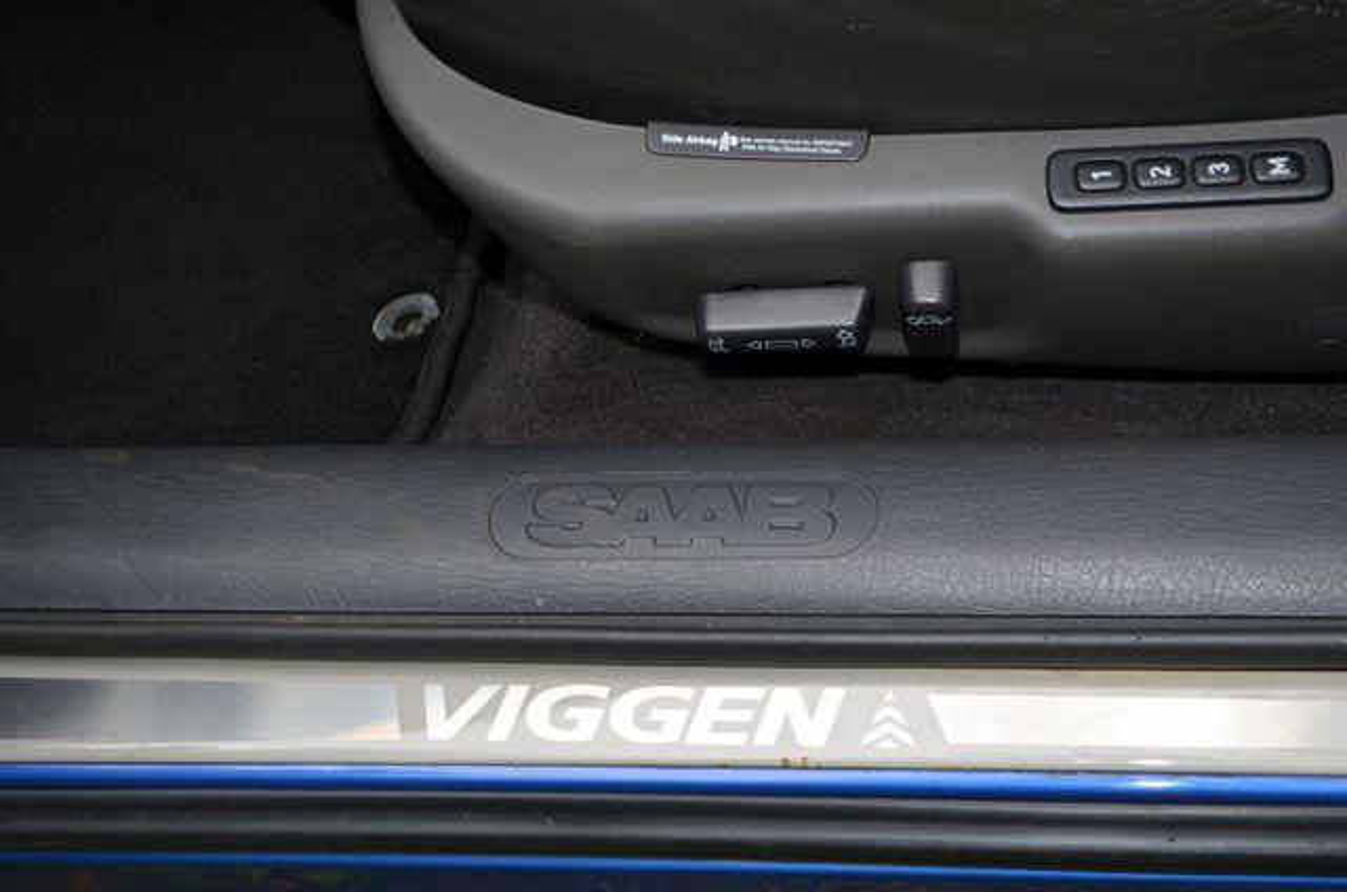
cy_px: 446
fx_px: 1960
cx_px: 674
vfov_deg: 25.6
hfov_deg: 37.9
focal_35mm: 52
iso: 200
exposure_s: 1/200
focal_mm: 35
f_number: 5
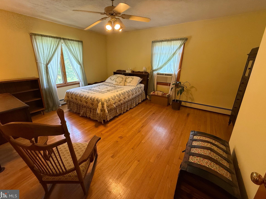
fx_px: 115
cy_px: 95
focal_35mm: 15
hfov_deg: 98.1
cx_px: 127
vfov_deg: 81.7
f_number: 2.2
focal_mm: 2.22
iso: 320
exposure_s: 1/120
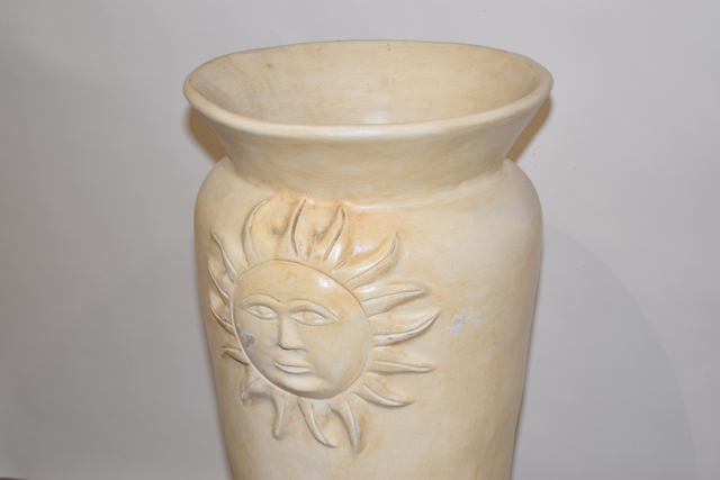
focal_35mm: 78
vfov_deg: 17.5
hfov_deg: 26.0
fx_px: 1560
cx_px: 360
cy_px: 240
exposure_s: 1/125
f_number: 5.6
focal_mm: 52
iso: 800
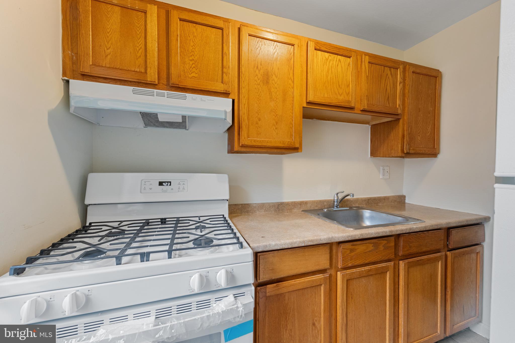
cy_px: 172
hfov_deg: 104.3
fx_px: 200
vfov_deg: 81.2
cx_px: 258
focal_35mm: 14
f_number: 10
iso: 320
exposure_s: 1/8
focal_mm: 14
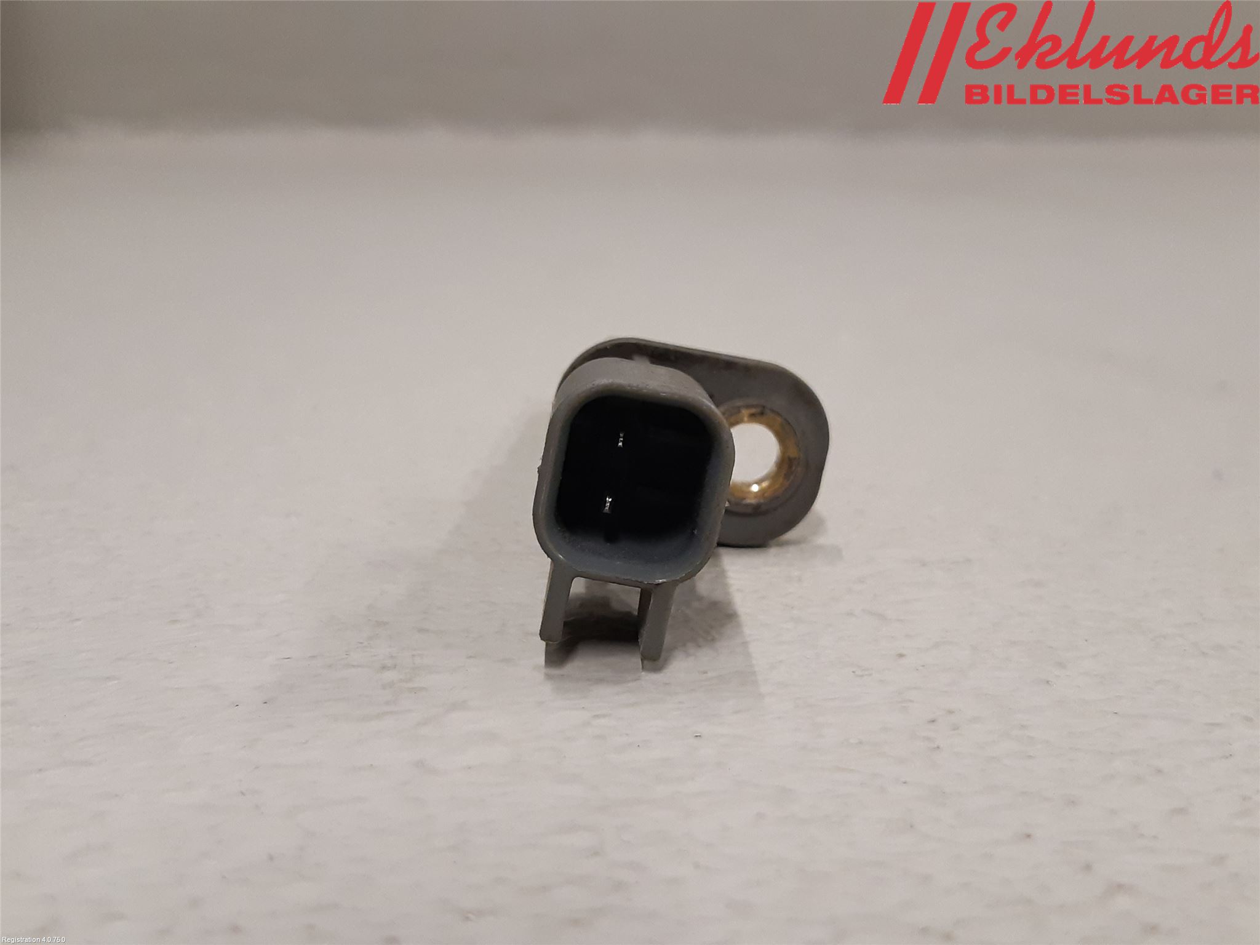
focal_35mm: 26
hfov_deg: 67.3
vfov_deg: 53.1
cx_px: 630
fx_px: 946
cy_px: 472
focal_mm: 3.93
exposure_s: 1/50
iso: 200
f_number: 1.7
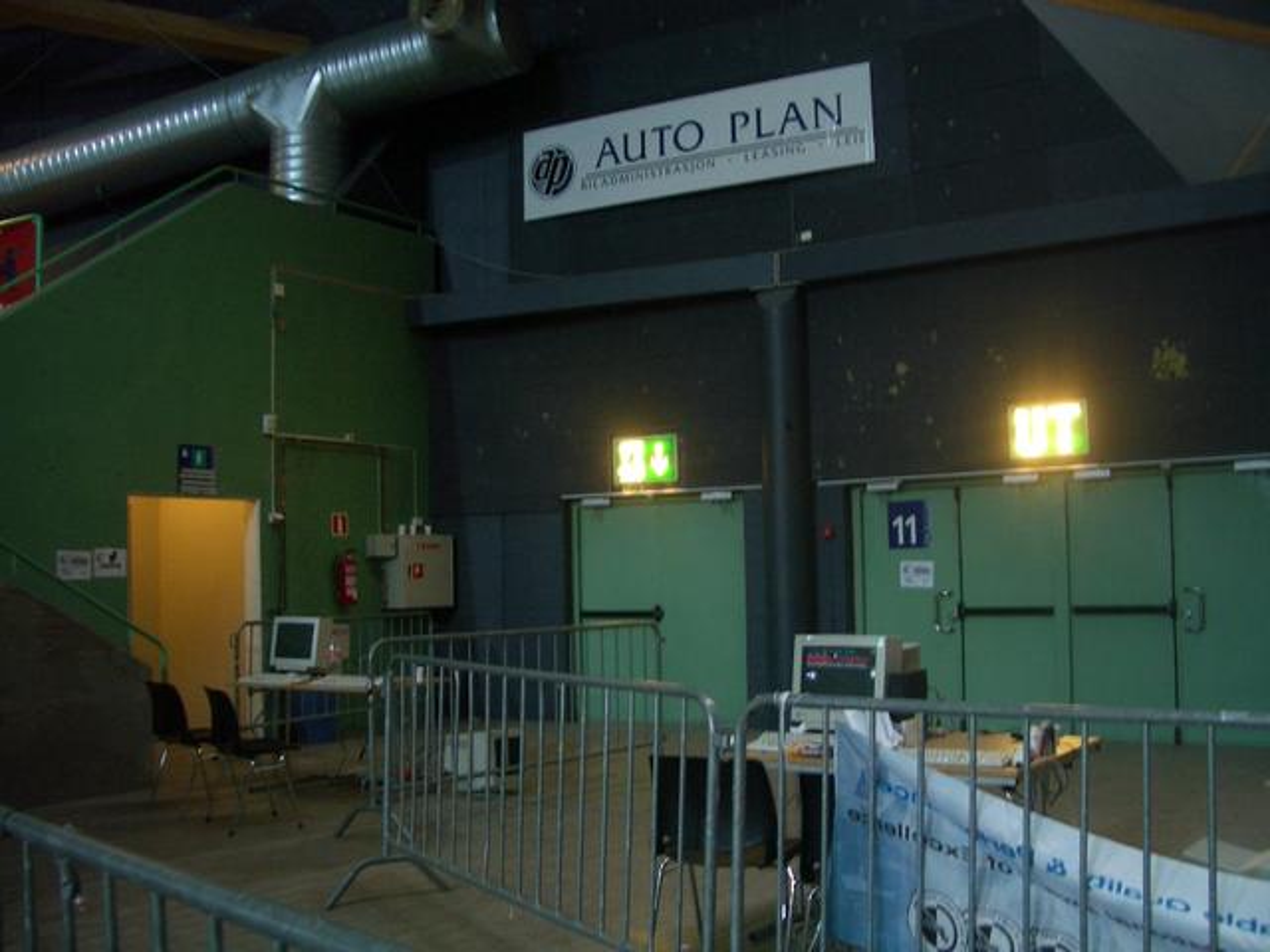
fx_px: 1284
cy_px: 476
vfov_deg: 40.7
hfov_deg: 52.6
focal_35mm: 35
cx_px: 635
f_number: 2.6
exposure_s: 1/8
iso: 100
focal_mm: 5.8
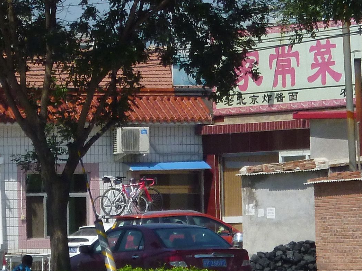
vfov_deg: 3.8
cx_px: 182
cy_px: 153
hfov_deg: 5.1
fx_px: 4035
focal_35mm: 386
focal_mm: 20
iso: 200
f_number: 6.5
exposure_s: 1/500
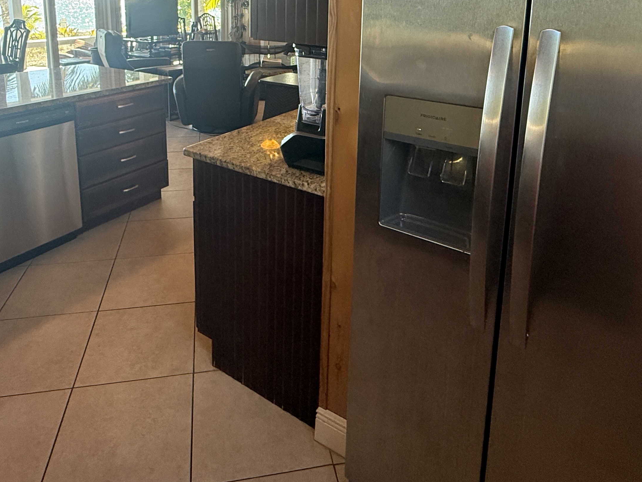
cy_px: 81
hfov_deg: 67.2
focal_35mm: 26
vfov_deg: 49.2
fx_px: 482
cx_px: 292
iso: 200
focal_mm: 2.22
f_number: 2.2
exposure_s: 1/120
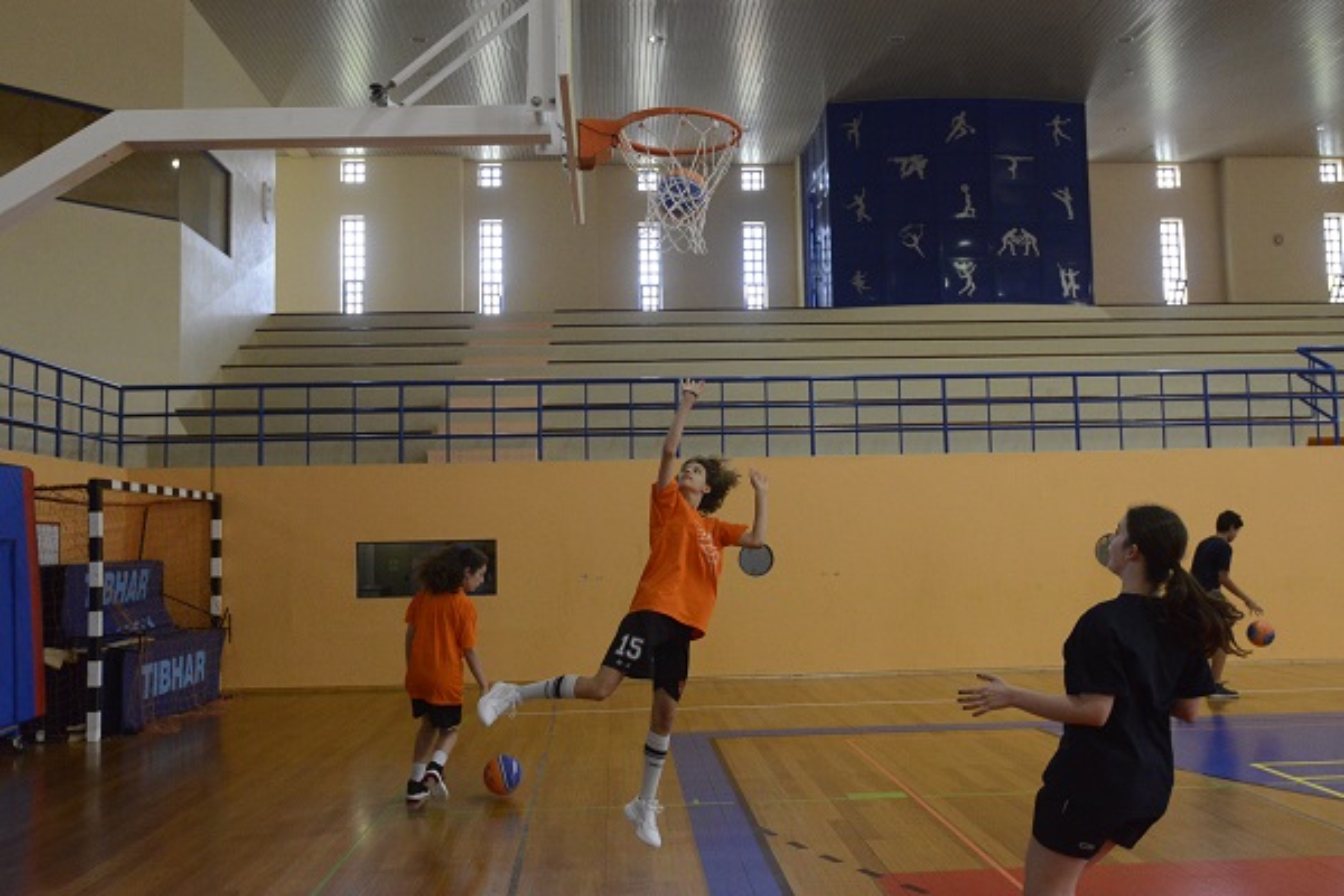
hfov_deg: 58.7
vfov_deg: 41.1
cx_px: 672
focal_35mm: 32
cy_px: 448
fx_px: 1195
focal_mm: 32
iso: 6400
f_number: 5
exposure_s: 1/400
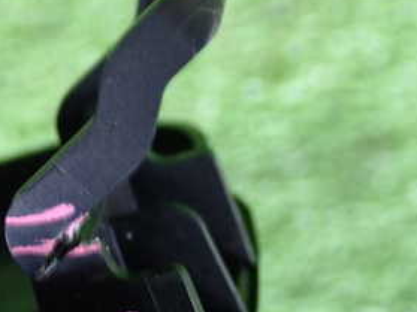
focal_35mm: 116
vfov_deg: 12.7
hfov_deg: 16.8
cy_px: 255
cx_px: 63
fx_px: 1397
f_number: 3.3
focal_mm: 9.65
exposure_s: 1/15
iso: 800
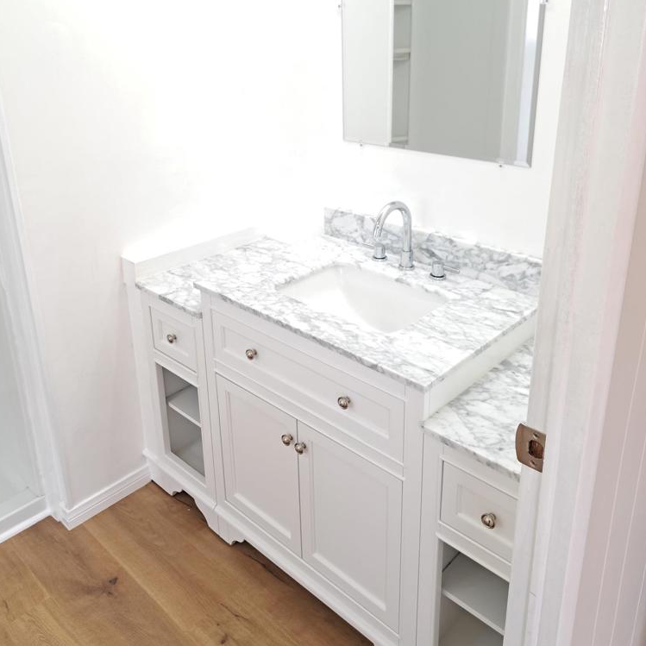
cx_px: 321
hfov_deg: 55.6
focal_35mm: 29
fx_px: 612
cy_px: 226
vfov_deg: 54.7
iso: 80
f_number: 1.8
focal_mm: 5.23
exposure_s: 1/60
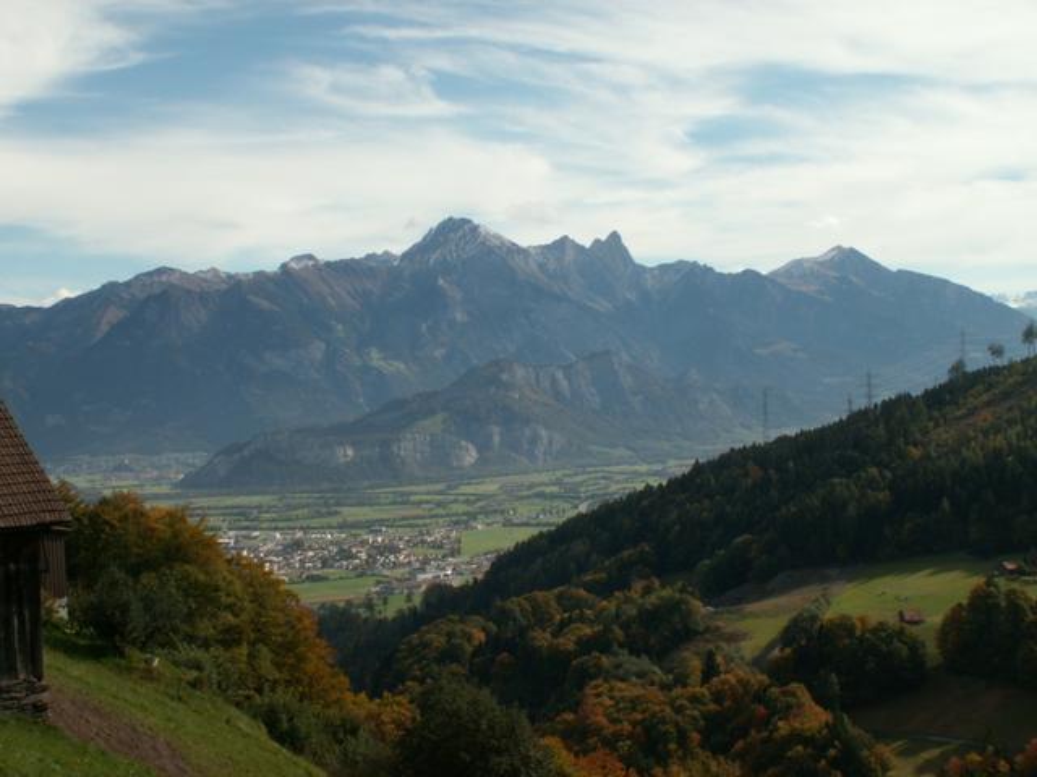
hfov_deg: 42.1
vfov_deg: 32.2
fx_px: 1348
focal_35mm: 45
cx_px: 518
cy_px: 388
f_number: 7.1
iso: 50
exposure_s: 1/160
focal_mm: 7.5
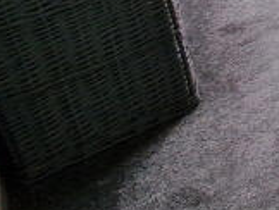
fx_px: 662
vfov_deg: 12.7
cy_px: -330
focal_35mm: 82
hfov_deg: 11.8
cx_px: 820
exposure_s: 1/100
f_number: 2.2
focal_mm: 2.2
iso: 64
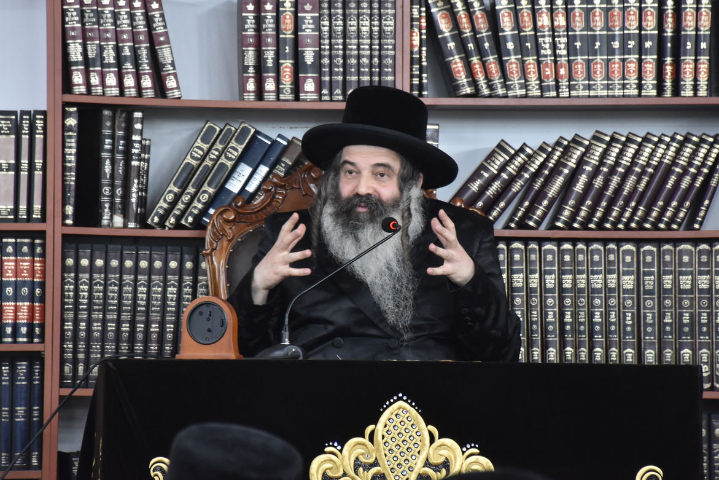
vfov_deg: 5.5
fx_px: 5013
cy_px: 215
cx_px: 351
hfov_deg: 8.2
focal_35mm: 251
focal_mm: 140
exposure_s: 1/100
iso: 2000
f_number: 5.6
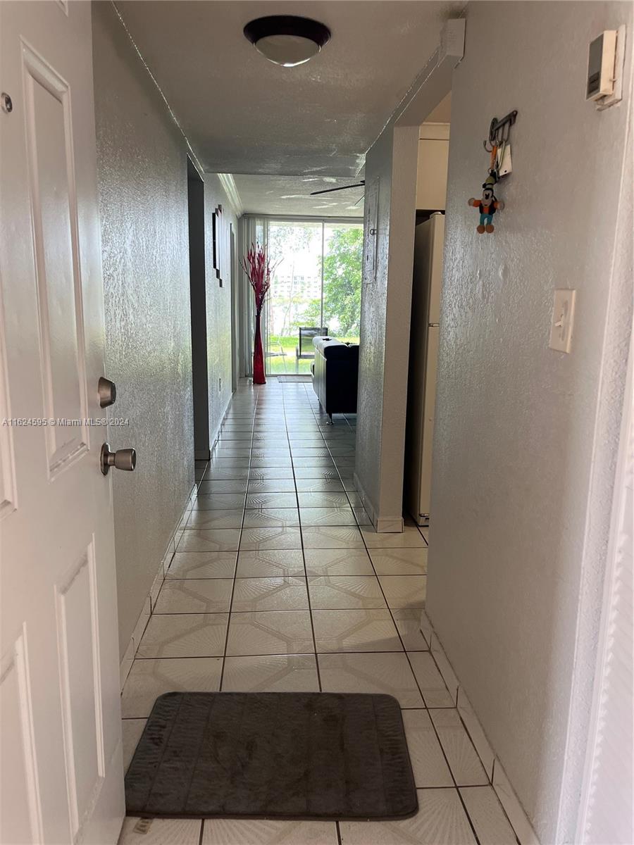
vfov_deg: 67.3
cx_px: 317
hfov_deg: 53.1
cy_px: 422
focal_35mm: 26
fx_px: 635
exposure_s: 1/121
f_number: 1.6
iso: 125
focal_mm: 5.1
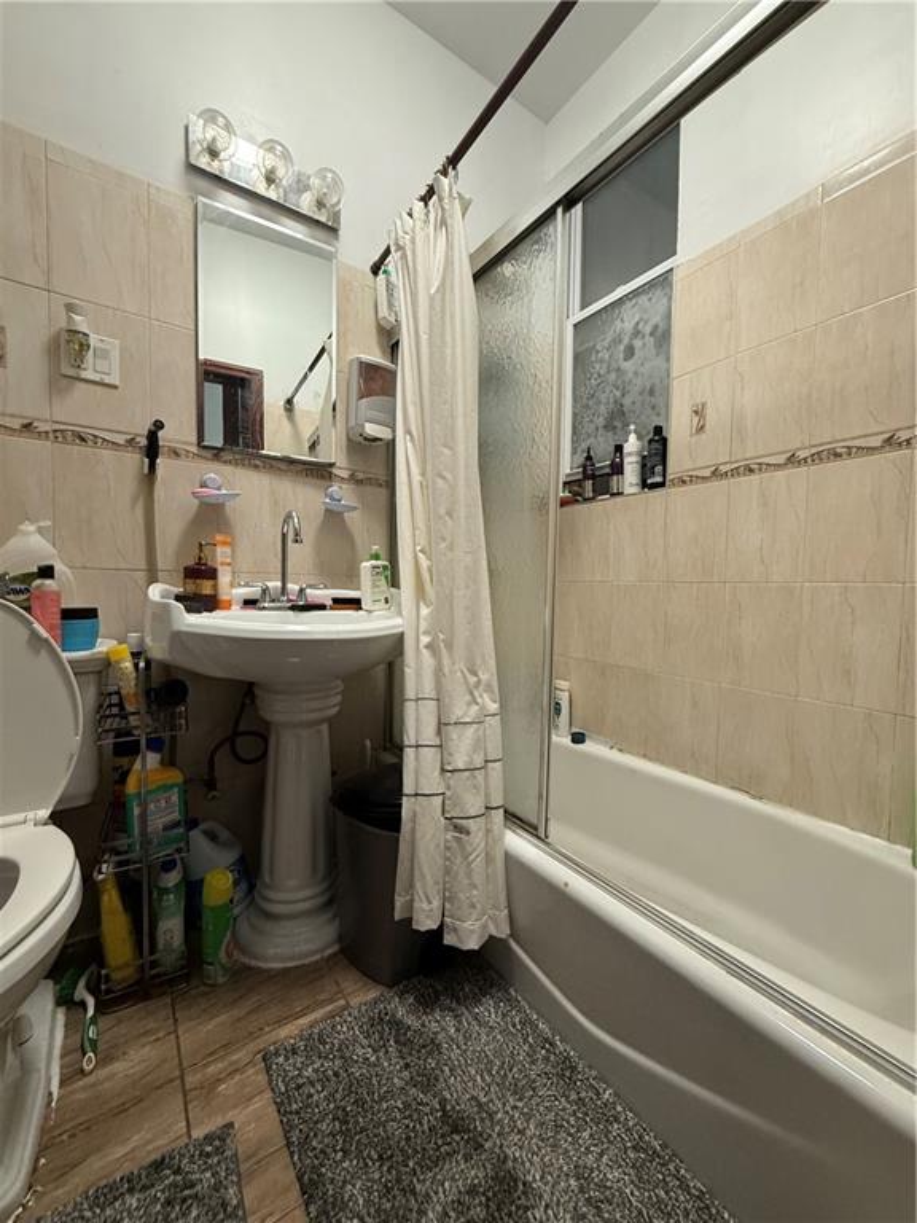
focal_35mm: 14
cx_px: 458
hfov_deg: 85.7
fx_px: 494
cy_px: 612
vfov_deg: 102.1
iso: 320
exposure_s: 1/60
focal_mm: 2.22
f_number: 2.2
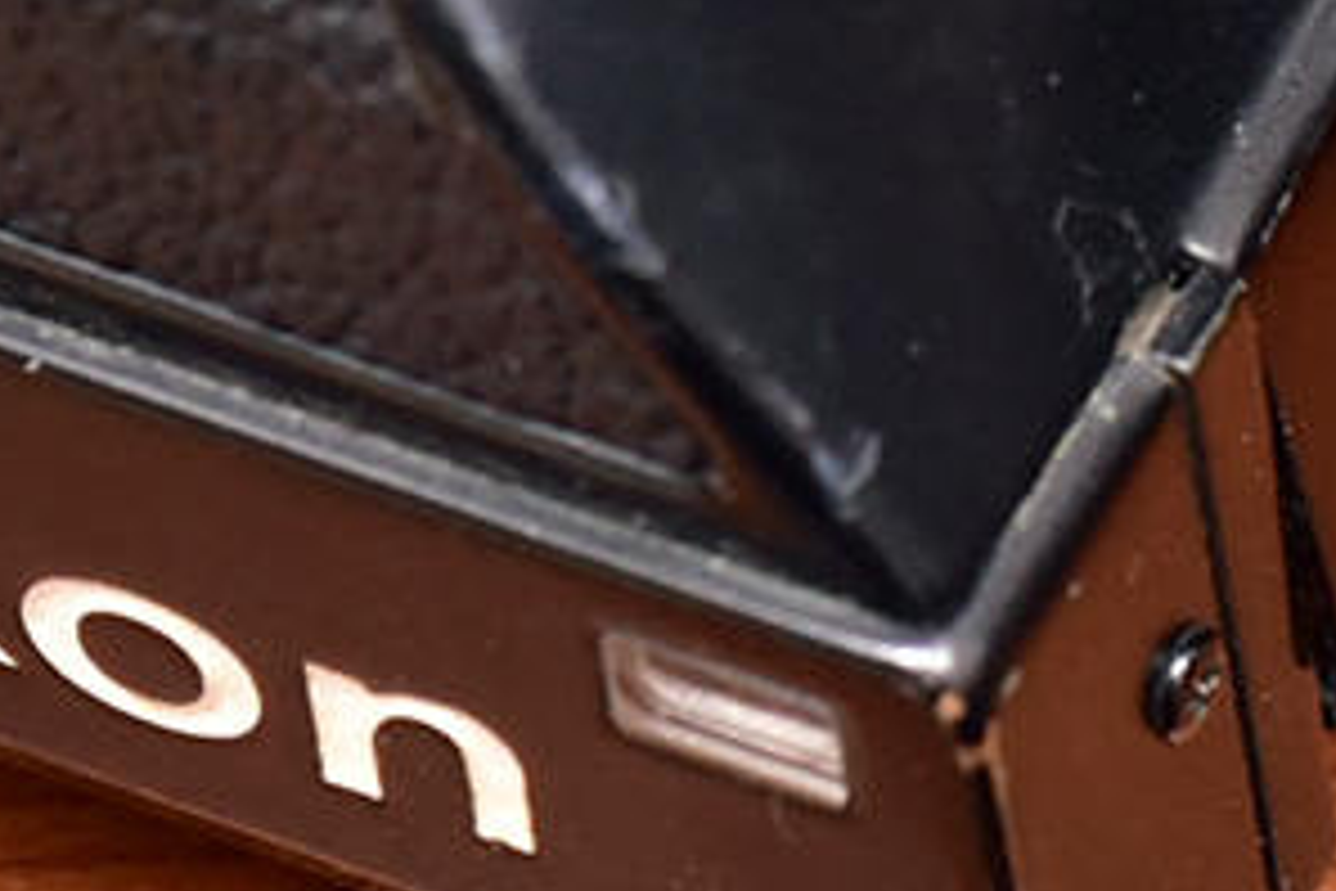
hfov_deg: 5.2
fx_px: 14398
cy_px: -1411
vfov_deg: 3.5
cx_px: 2357
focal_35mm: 388
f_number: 9
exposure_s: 1/60
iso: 2200
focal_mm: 60
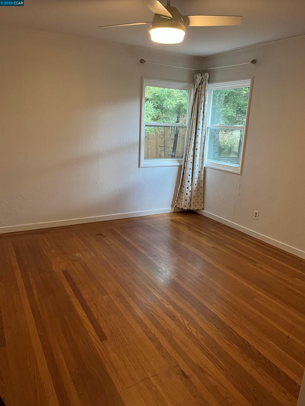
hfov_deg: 53.1
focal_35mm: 26
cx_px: 152
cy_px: 203
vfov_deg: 67.3
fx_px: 305
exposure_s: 1/60
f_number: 1.6
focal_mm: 5.1
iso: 250
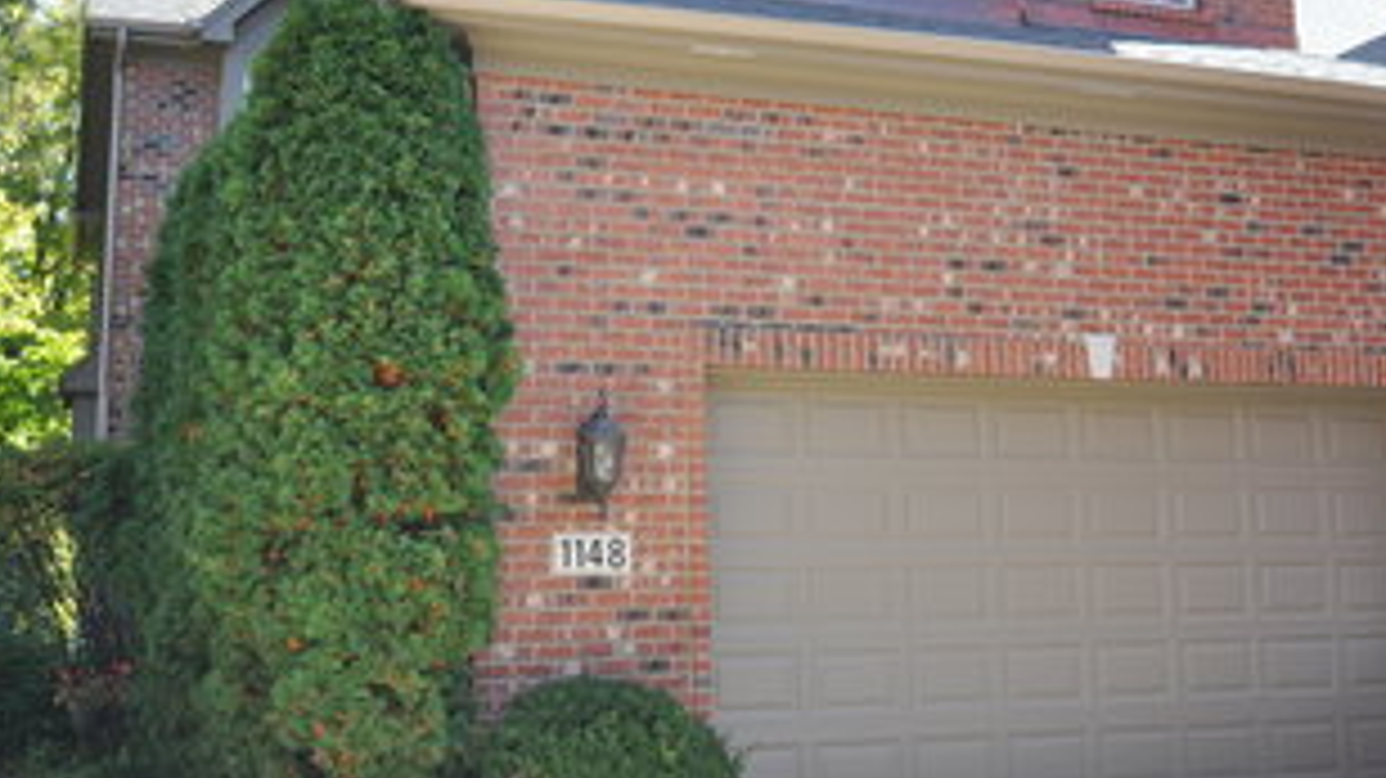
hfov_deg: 42.0
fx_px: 1800
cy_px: 277
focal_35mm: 49
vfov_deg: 24.3
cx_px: 792
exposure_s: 1/250
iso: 500
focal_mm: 20
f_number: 8
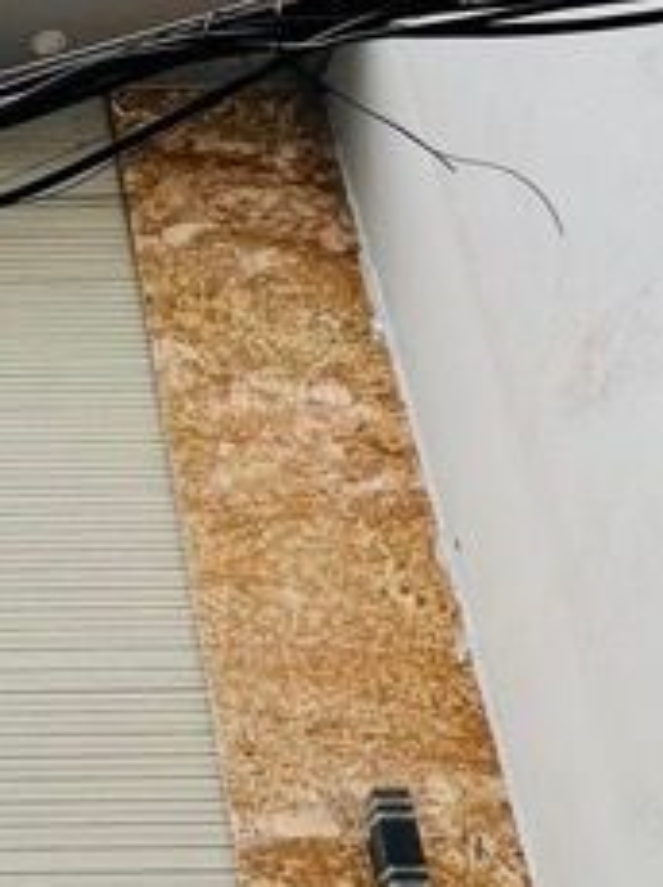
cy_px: 309
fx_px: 1484
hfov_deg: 22.5
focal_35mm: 58
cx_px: -197
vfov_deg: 33.0
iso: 32
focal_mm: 1.57
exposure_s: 1/111
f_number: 1.8
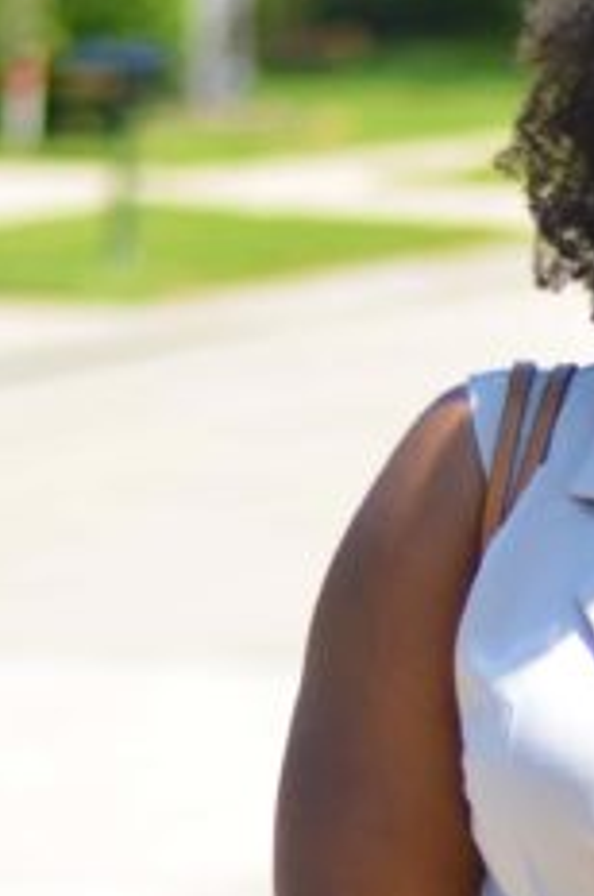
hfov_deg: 4.1
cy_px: 1603
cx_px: 930
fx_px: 8216
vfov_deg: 6.1
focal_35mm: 331
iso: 100
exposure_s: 1/2000
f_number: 1.8
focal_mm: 50
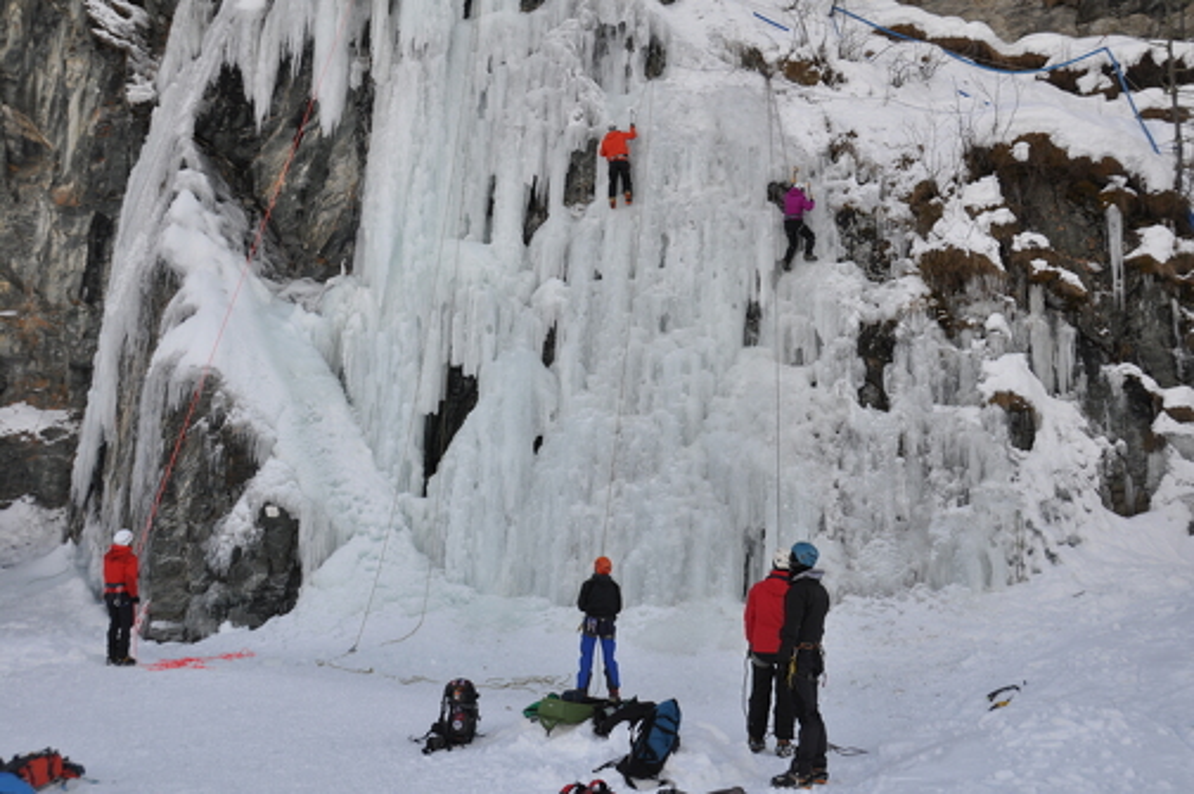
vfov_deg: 43.5
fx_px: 994
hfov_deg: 62.0
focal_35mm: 30
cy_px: 397
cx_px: 597
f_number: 8
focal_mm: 20
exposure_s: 1/250
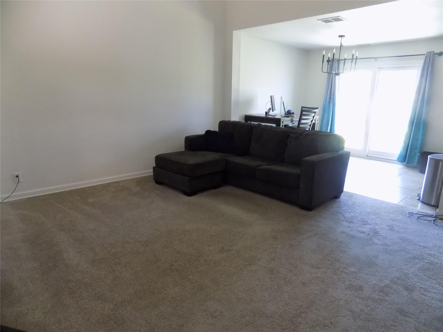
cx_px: 222
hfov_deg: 73.9
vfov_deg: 58.9
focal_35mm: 23
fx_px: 294
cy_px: 166
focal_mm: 4
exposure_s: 1/25
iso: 400
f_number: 3.1
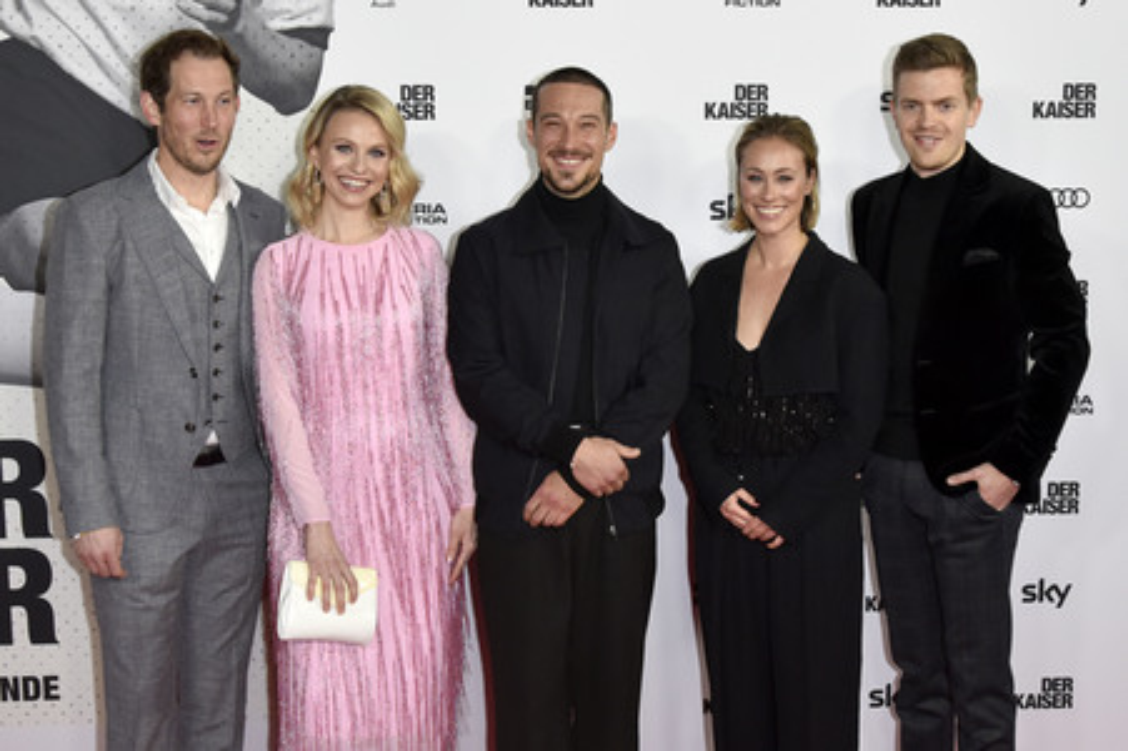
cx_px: 564
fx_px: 1190
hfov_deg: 50.7
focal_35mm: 38
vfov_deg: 35.0
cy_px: 376
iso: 2000
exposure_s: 1/250
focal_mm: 38
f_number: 9
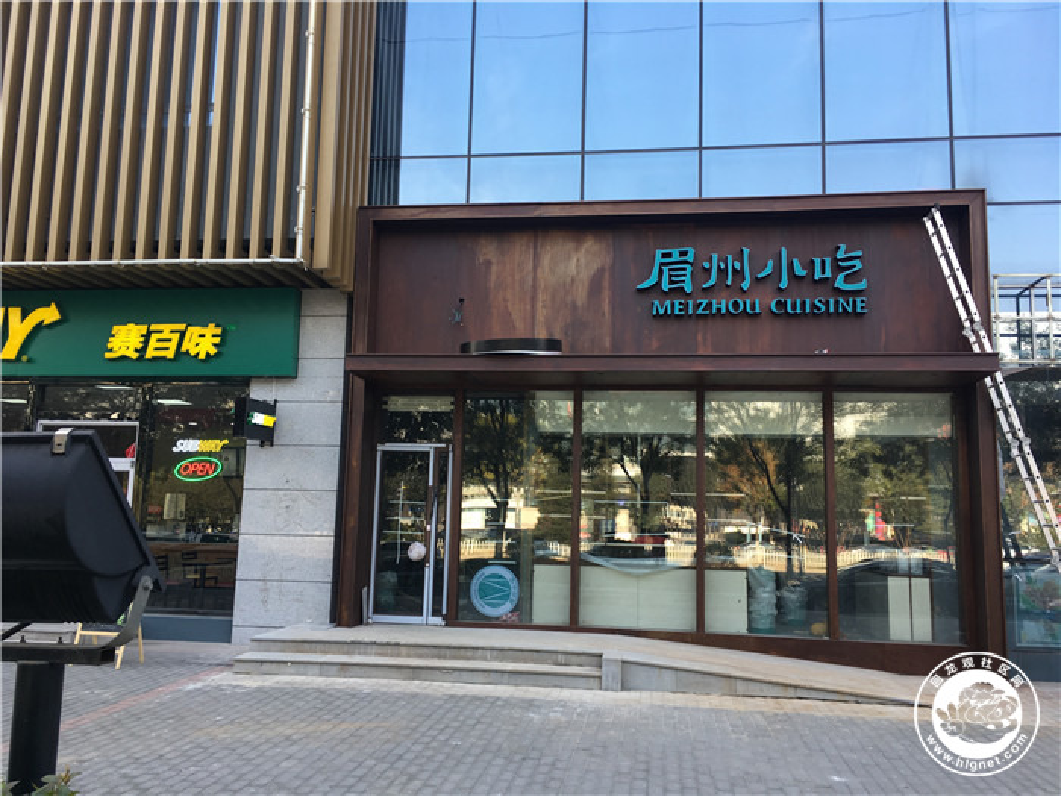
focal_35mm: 29
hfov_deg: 61.7
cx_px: 530
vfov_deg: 48.2
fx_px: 889
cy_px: 398
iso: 25
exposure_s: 1/122
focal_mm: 4.15
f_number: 2.2
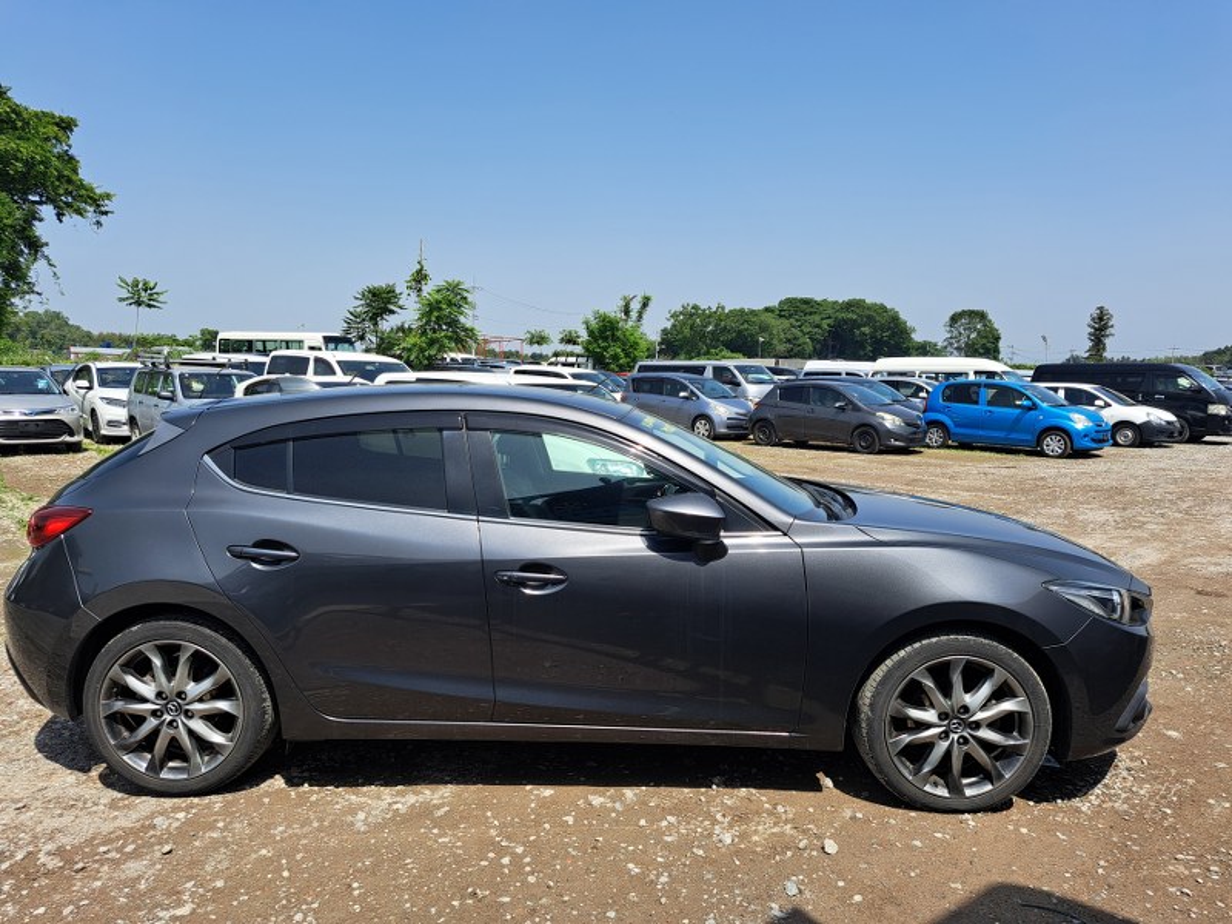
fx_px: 854
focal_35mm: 24
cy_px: 462
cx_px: 616
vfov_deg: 56.8
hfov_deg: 71.6
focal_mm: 5.23
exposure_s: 1/955
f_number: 1.8
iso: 50
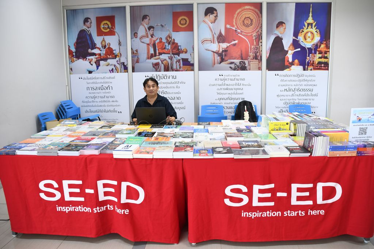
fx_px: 281
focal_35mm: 27
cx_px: 187
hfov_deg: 67.4
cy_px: 124
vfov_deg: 47.9
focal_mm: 18
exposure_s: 1/50
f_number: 4
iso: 720
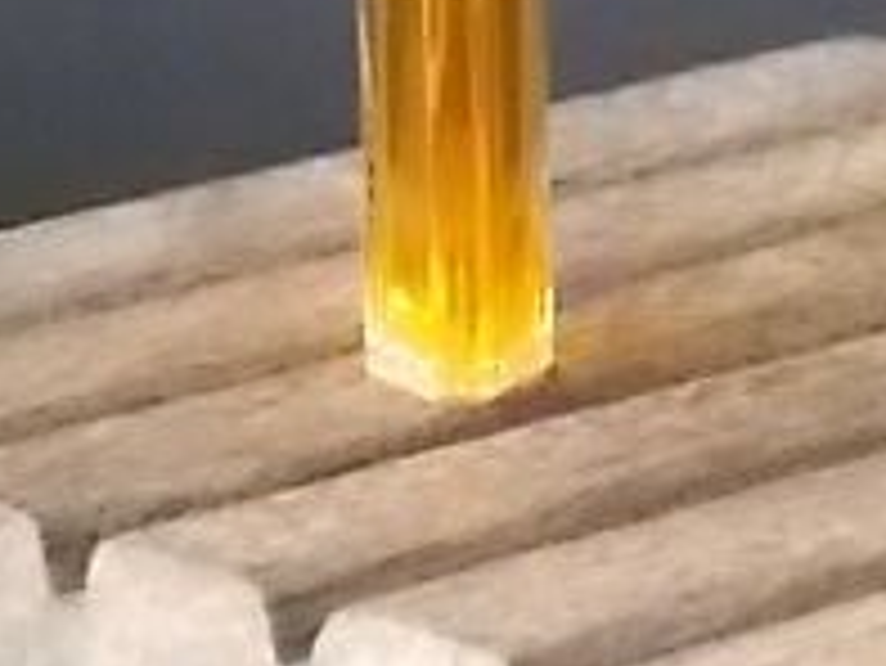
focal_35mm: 279
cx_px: 819
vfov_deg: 5.3
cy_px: -144
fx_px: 7145
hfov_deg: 7.1
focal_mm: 15.4
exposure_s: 1/25
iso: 800
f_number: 6.3
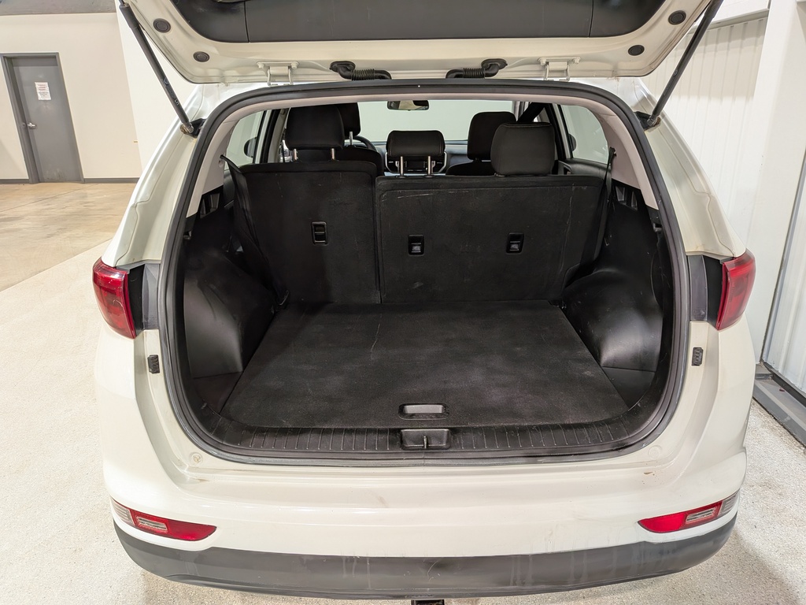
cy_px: 302
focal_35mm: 24
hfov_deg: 71.6
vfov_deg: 56.8
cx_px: 403
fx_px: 559
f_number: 1.7
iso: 30
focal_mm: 4.53
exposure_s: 1/24
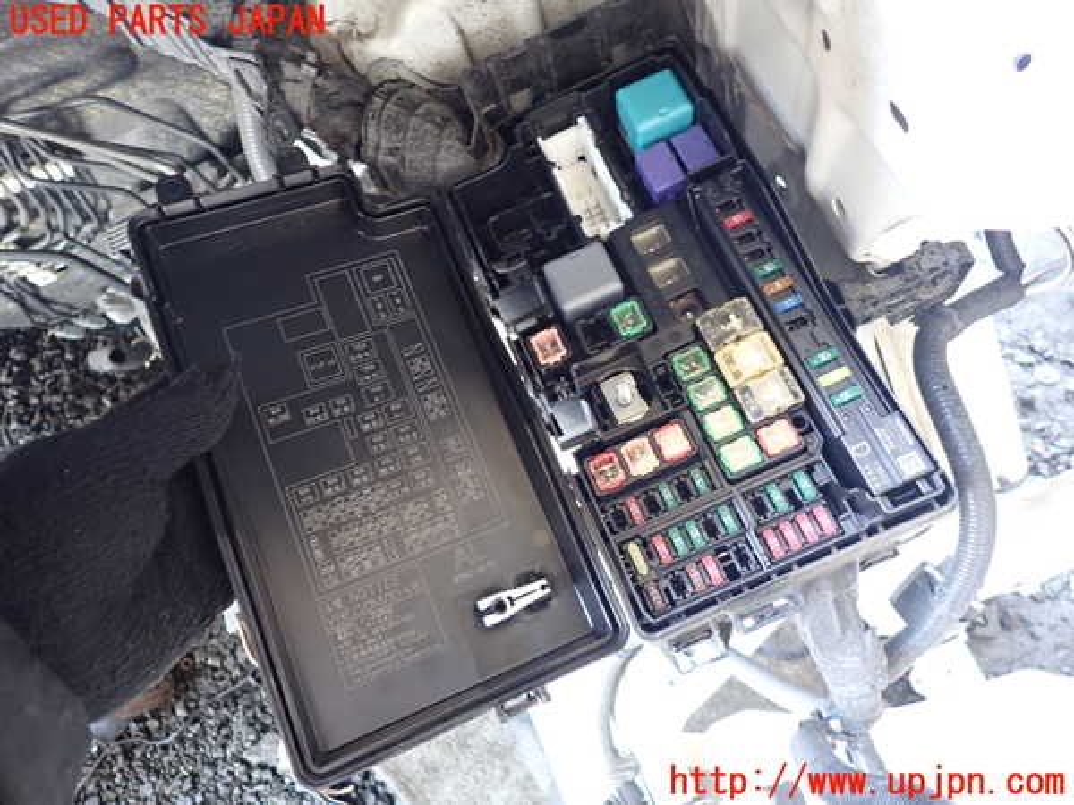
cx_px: 537
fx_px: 776
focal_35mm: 25
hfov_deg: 69.4
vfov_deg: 54.9
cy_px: 402
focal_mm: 4.5
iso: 500
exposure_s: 1/30
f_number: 2
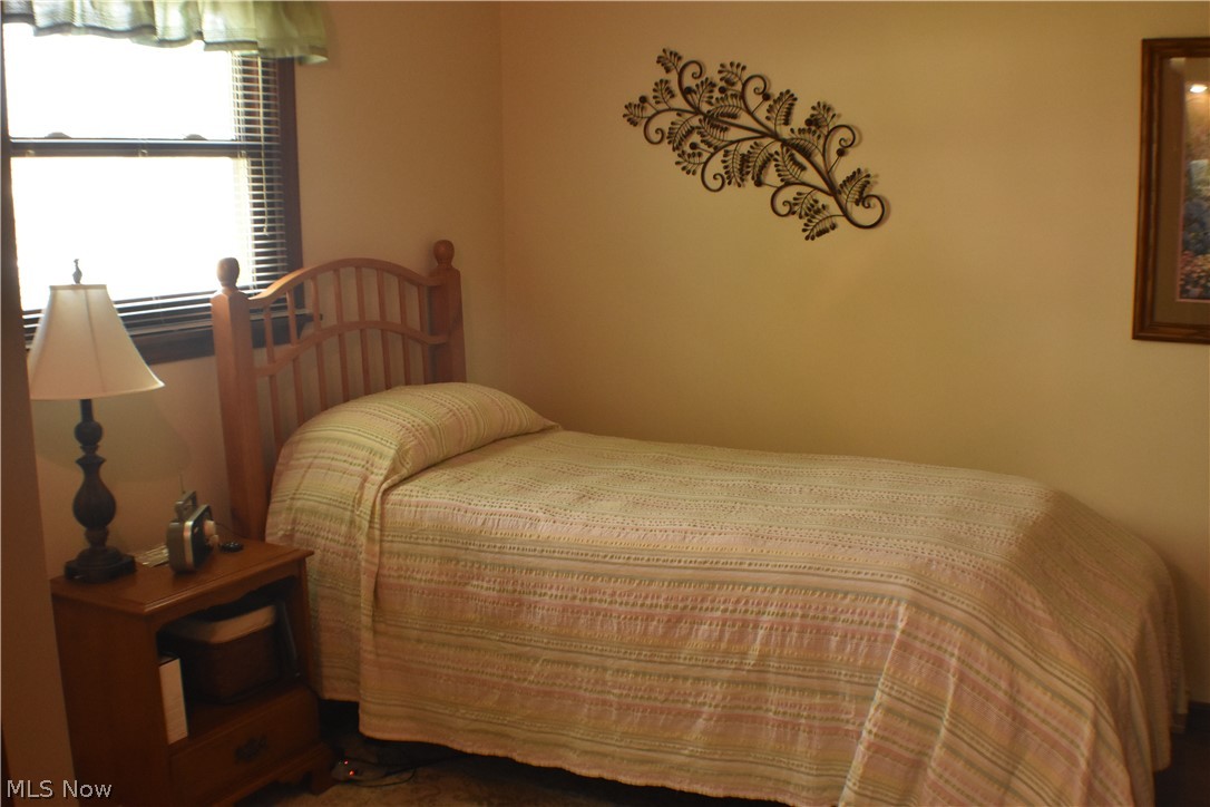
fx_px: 1512
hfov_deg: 43.6
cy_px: 404
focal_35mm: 45
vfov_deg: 29.9
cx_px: 605
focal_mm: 30
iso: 2200
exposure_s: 1/50
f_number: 5.6
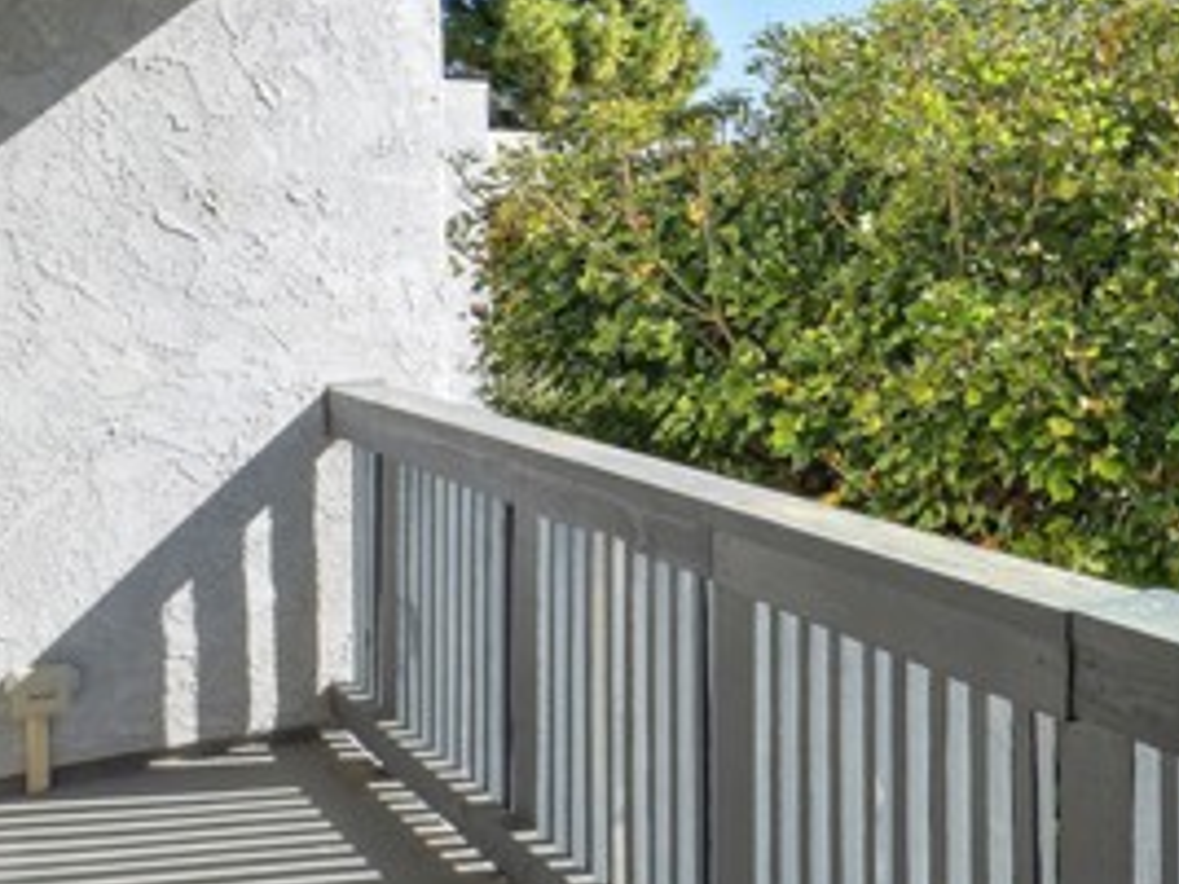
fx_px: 1465
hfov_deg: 39.0
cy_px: 242
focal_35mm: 43
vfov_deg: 33.1
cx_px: 1170
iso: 200
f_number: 13
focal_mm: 9
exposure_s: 1/100
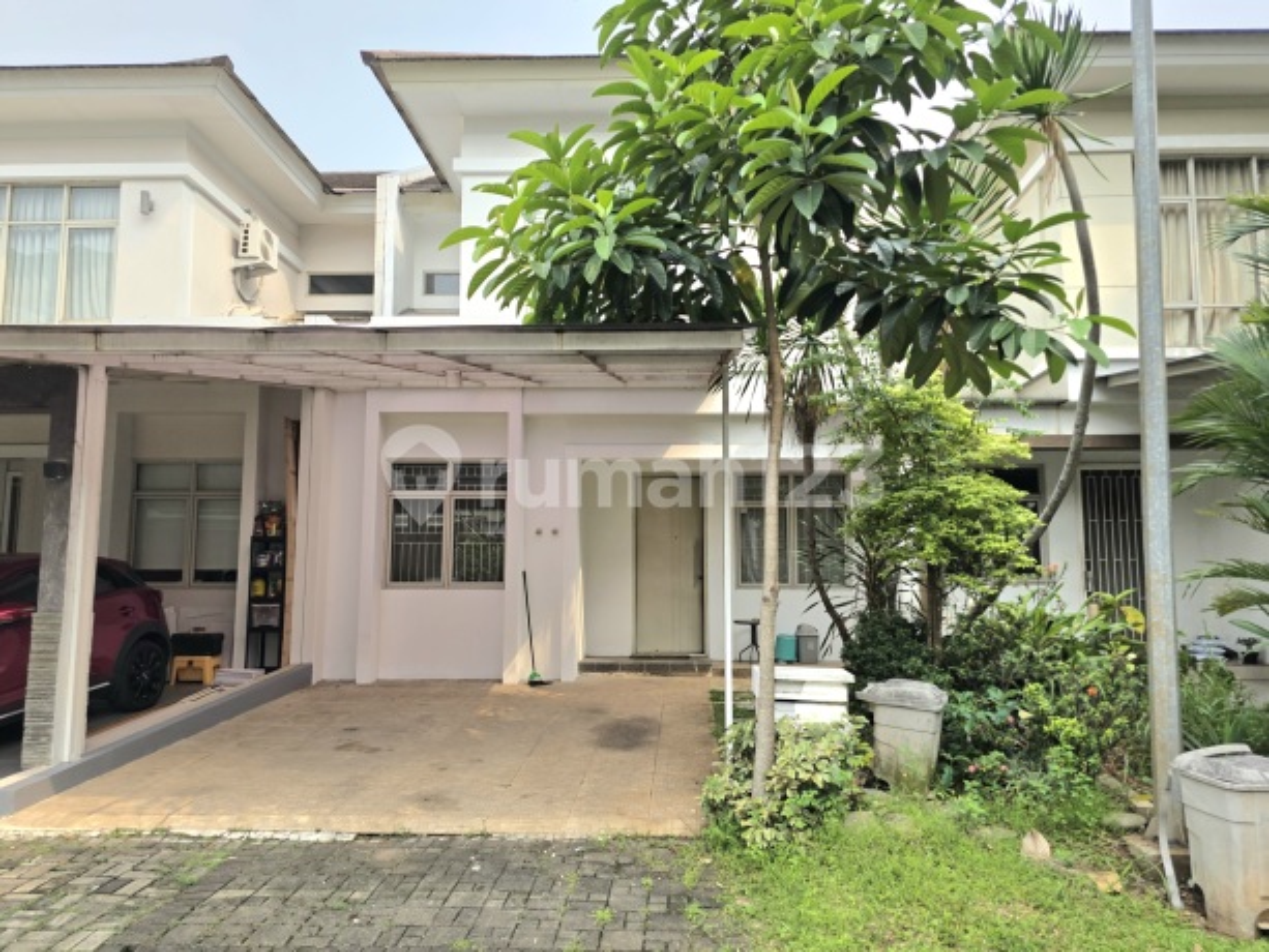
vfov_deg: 58.9
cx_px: 634
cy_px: 476
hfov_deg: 73.9
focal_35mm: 23
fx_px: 843
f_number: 1.7
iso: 80
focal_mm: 6.3
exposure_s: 1/3333
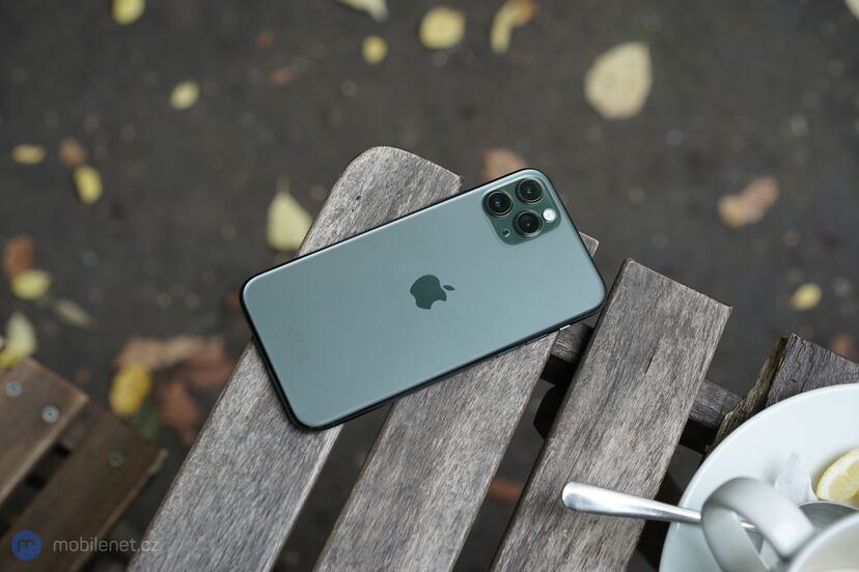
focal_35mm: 55
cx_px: 430
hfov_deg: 36.2
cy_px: 286
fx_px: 1312
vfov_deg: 24.6
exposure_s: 1/200
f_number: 4.5
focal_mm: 55
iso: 1000
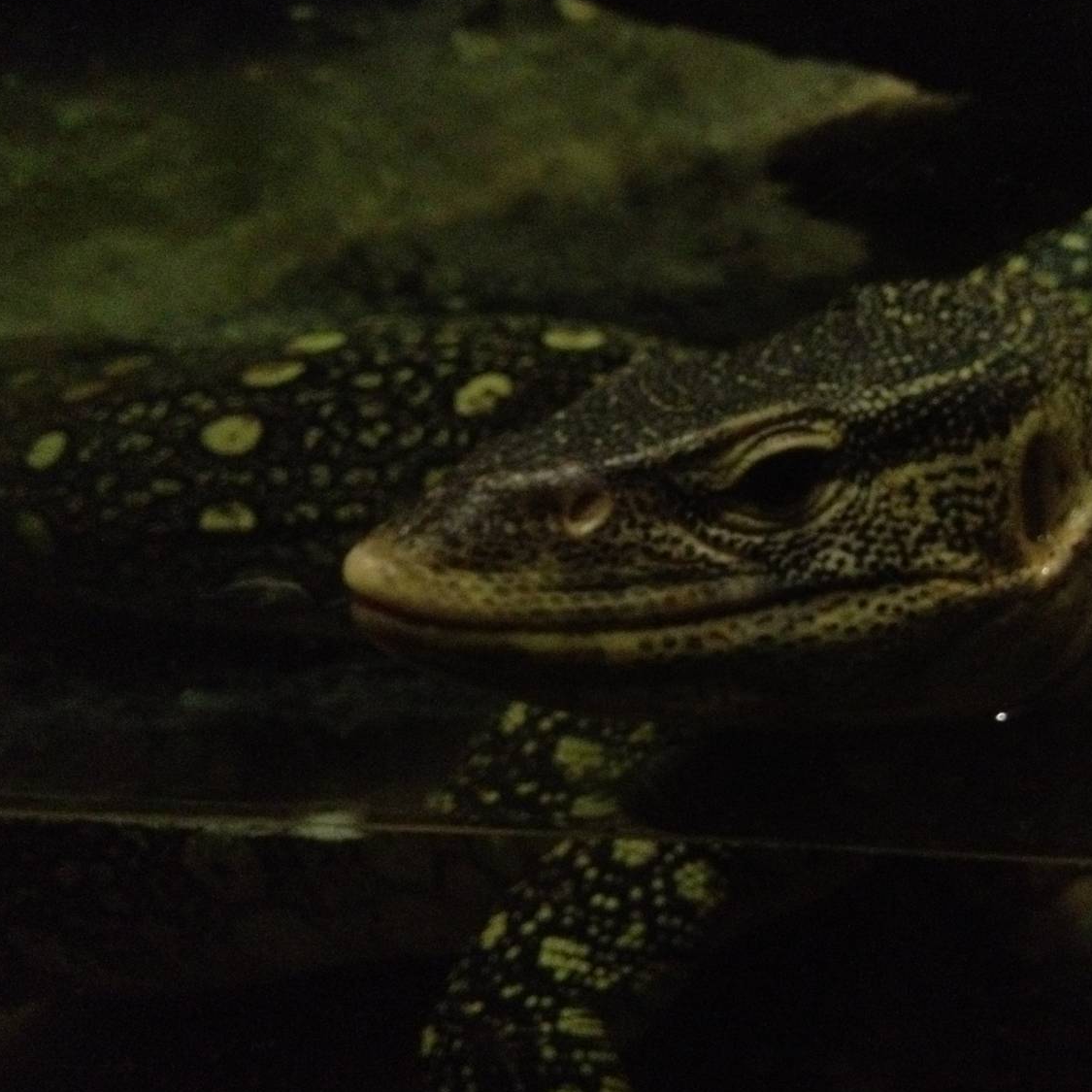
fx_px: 1570
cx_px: 693
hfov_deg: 38.1
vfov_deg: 38.3
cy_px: 552
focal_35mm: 44
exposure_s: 1/15
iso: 800
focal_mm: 4.28
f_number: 2.4
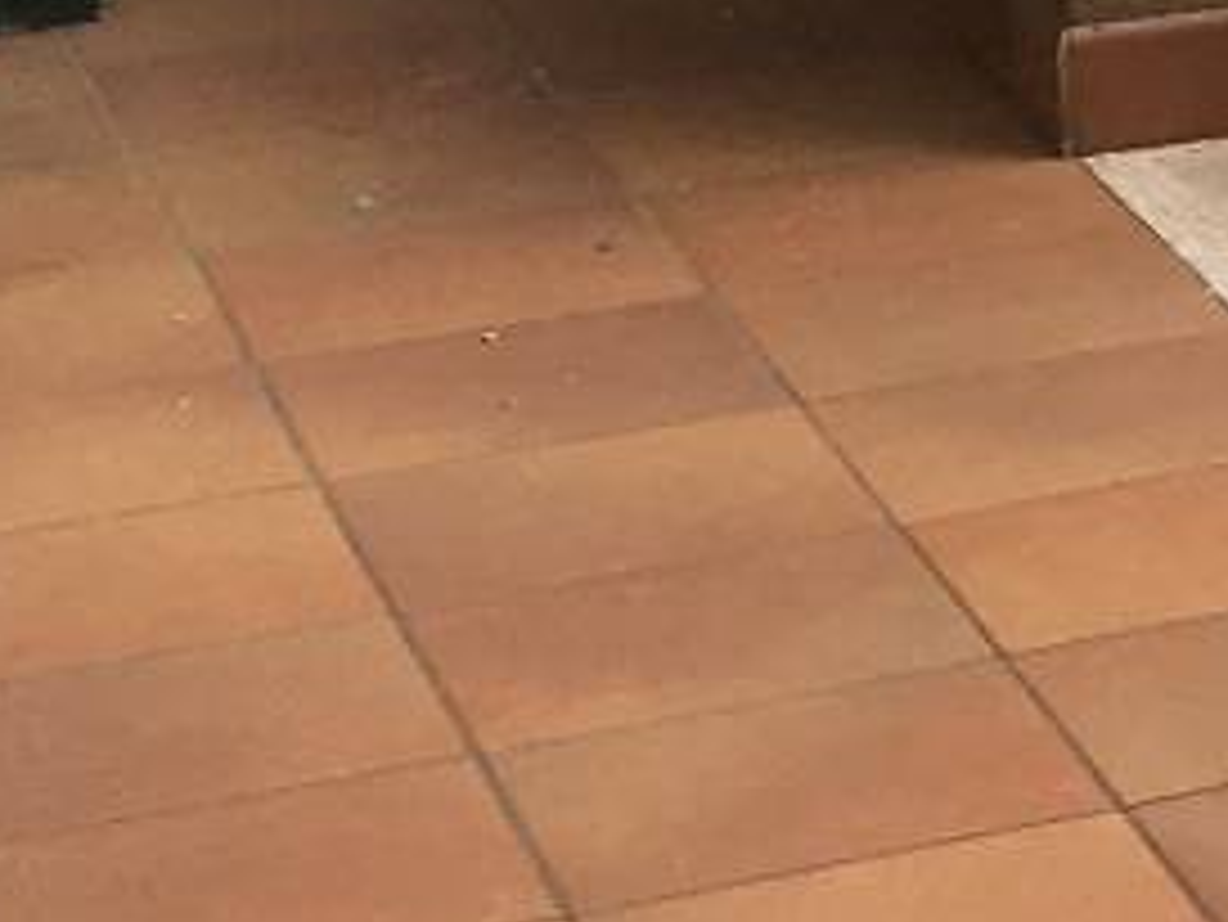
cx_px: 3828
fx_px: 7240
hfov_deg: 8.1
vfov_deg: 7.0
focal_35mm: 204
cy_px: -1048
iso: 25
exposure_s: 1/503
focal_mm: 4.15
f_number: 2.2
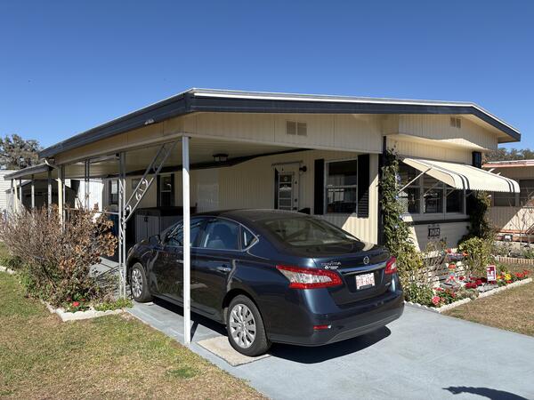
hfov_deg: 67.3
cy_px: 200
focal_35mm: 26
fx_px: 401
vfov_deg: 53.1
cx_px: 267
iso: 50
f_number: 1.6
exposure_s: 1/2865
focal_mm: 5.96
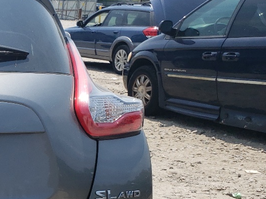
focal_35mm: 79
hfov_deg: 21.6
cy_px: 193
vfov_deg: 18.2
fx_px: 607
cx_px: -107
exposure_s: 1/3333
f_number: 1.5
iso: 50
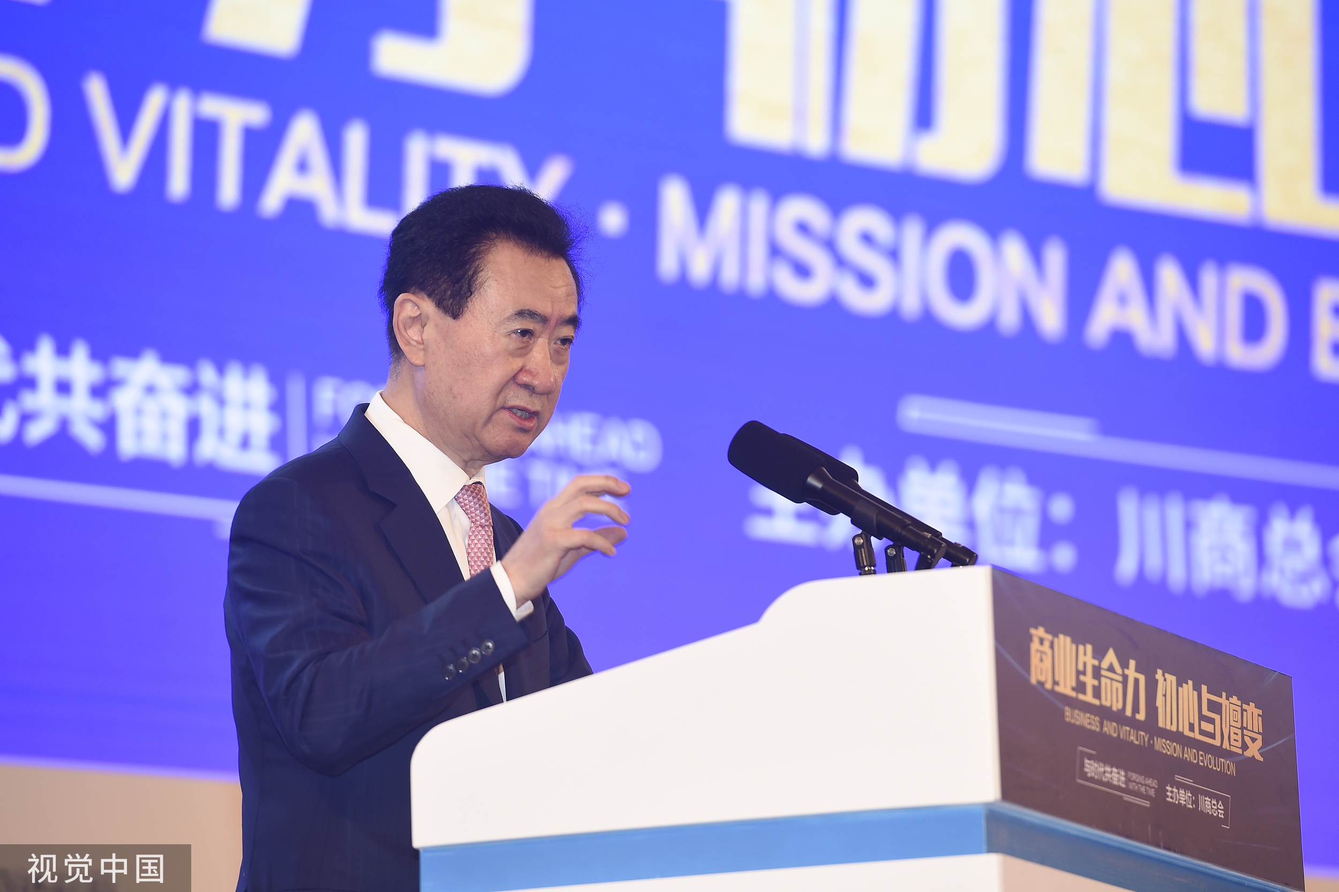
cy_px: 446
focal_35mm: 200
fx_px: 7435
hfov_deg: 10.3
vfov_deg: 6.9
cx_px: 670
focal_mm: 200
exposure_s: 1/160
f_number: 4.5
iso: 1000
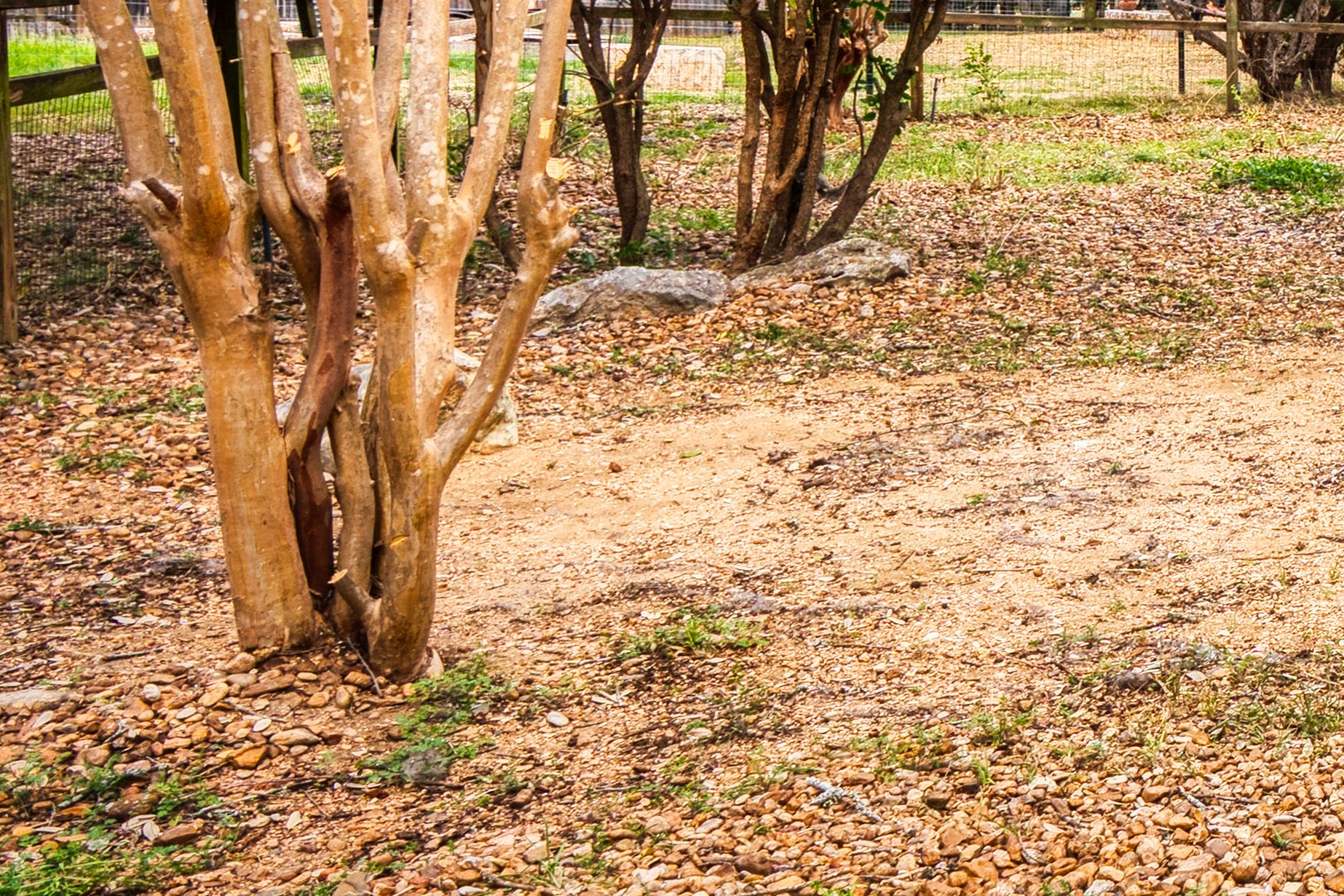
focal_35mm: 52
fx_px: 1941
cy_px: -29
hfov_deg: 26.4
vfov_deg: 24.6
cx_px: 2066
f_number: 11
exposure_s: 1/13
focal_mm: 16
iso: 100
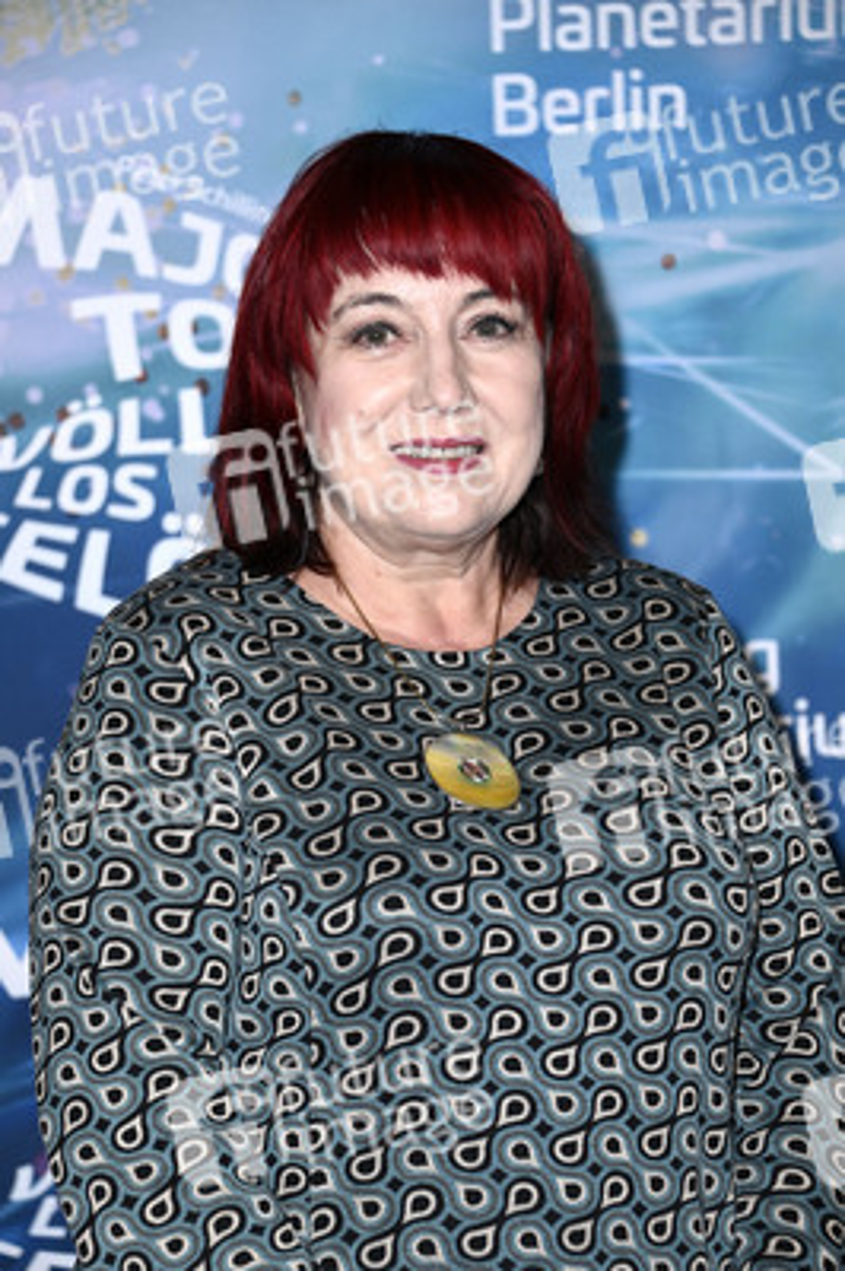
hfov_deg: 12.2
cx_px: 422
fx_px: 3950
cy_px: 636
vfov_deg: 18.3
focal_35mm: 112
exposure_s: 1/160
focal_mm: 112
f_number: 5.6
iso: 500
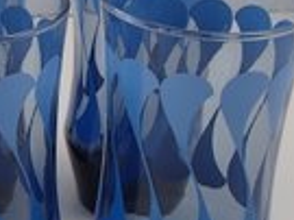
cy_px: 114
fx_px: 798
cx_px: -32
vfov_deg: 15.7
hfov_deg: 19.9
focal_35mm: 94
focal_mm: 6.64
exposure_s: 1/160
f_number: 4.7
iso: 320
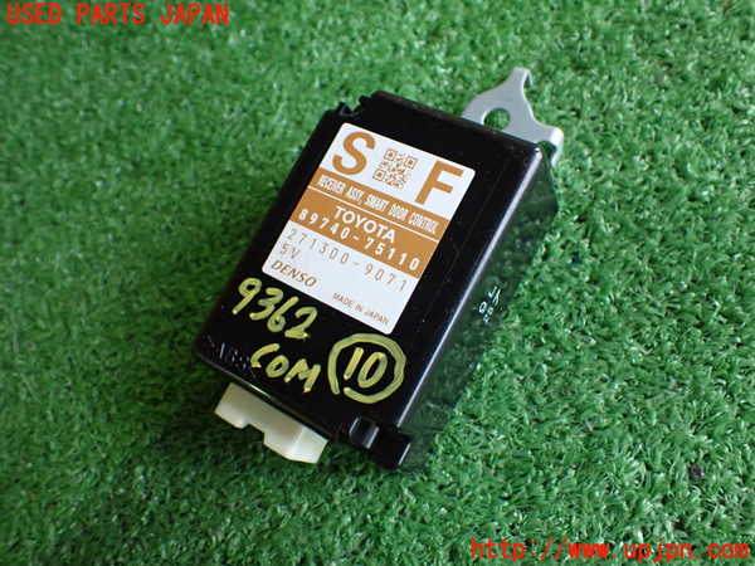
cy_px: 283
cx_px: 378
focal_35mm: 32
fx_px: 698
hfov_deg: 56.8
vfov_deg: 44.2
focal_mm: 5.79
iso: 800
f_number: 2.4
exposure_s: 1/40
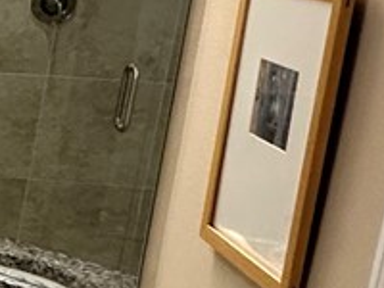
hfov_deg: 12.6
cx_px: -599
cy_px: 163
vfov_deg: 13.2
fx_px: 1242
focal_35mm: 112
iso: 250
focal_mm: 2.22
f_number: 2.2
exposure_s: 1/120
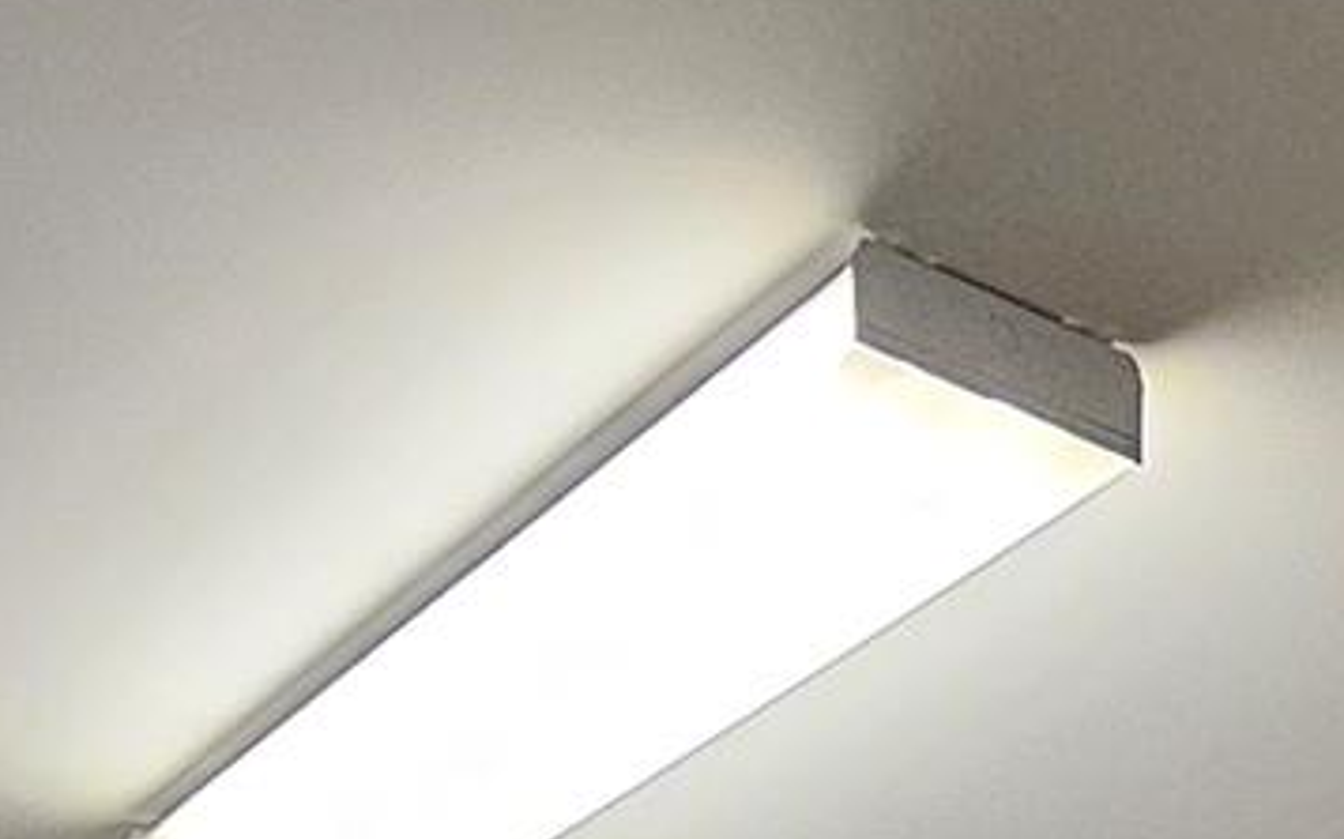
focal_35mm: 79
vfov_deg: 12.6
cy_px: 2054
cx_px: 1352
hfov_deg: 24.9
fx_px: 2893
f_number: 2.2
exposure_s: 1/60
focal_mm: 2.2
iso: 400
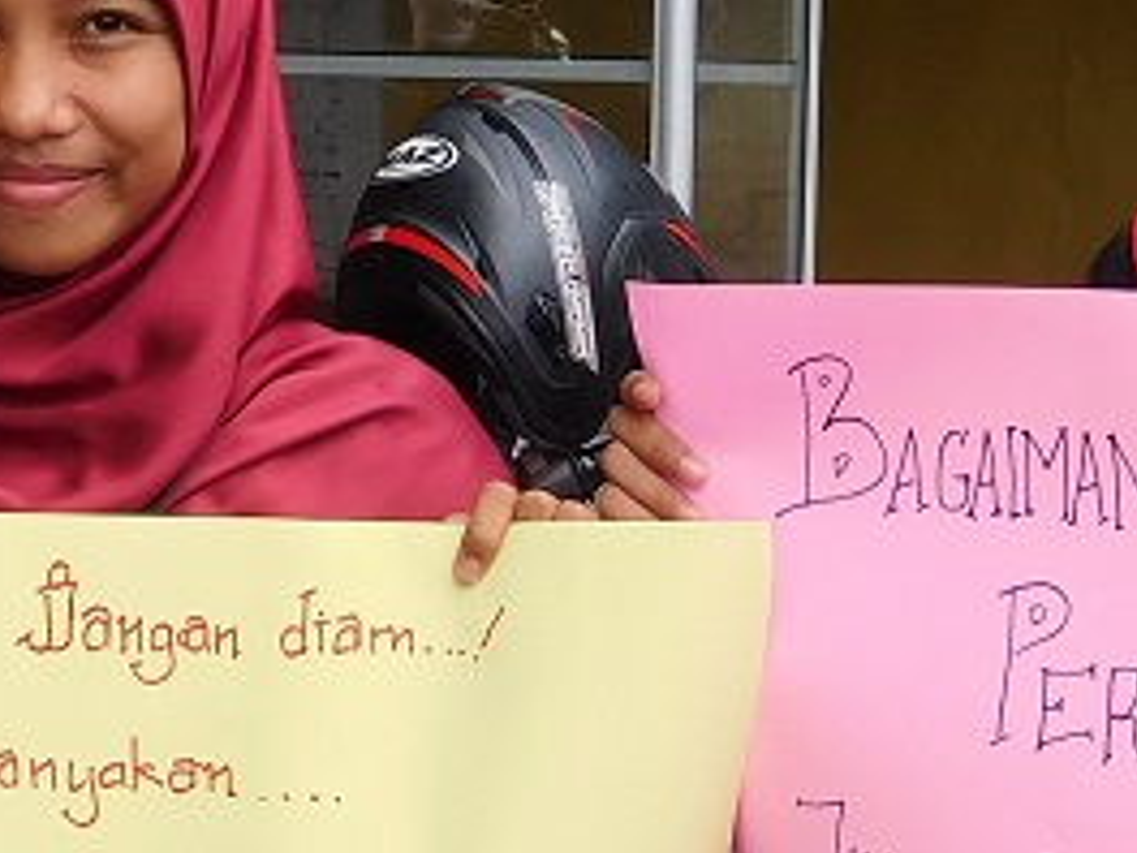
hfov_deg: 16.1
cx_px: 952
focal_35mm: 121
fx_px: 3974
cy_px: 1094
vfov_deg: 11.9
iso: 125
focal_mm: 5.7
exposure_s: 1/400
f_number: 3.6
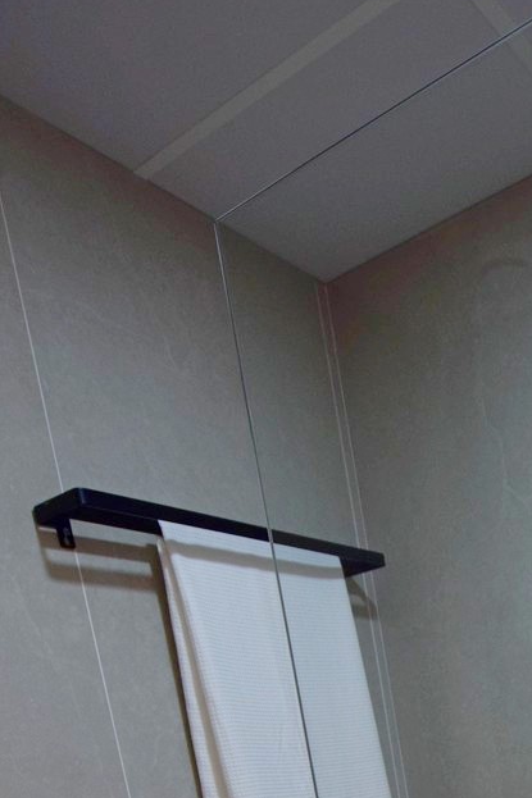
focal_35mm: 37
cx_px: 564
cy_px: 949
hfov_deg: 32.3
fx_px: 821
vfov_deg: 38.7
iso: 720
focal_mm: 10
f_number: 4
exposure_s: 1/60
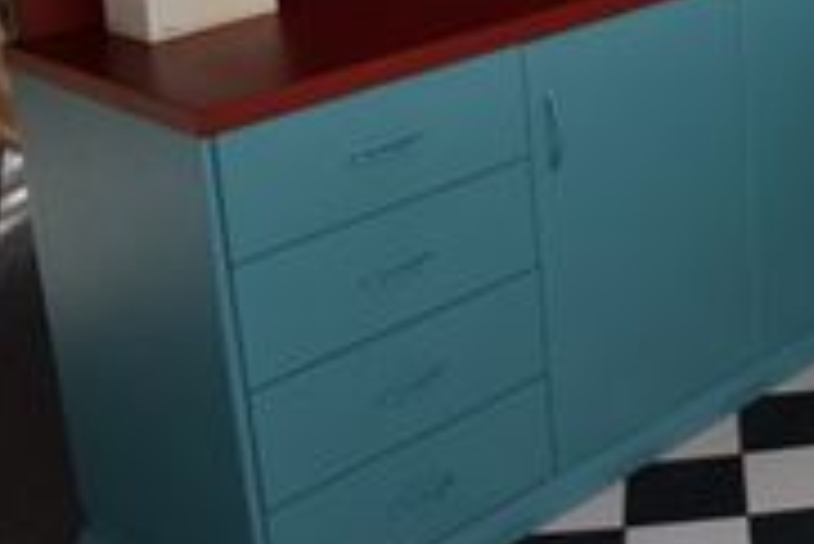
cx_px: 976
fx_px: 1584
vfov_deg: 18.8
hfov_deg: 25.8
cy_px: -34
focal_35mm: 70
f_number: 4
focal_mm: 18
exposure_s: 1/125
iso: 110
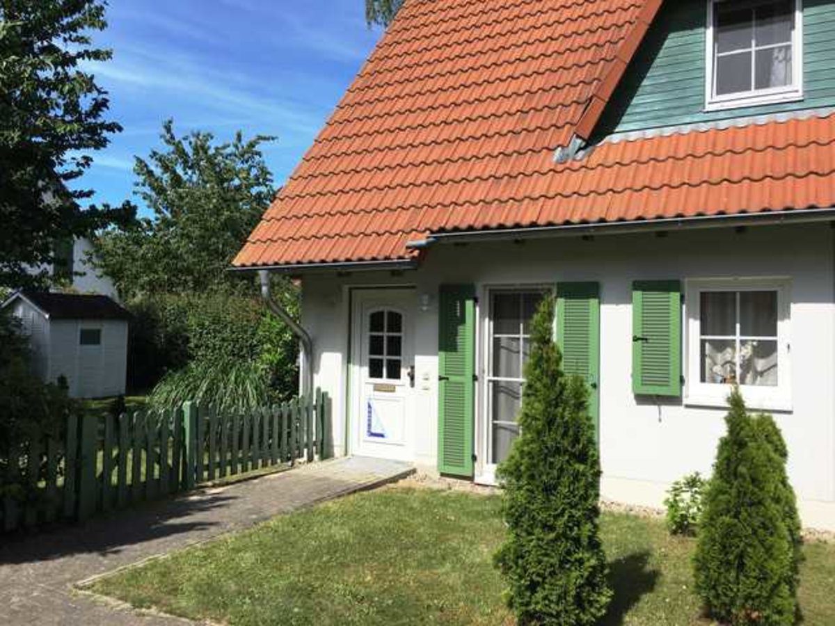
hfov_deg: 61.7
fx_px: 700
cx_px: 418
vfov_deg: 48.2
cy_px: 313
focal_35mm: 29
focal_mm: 4.15
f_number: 2.2
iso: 25
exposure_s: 1/2024
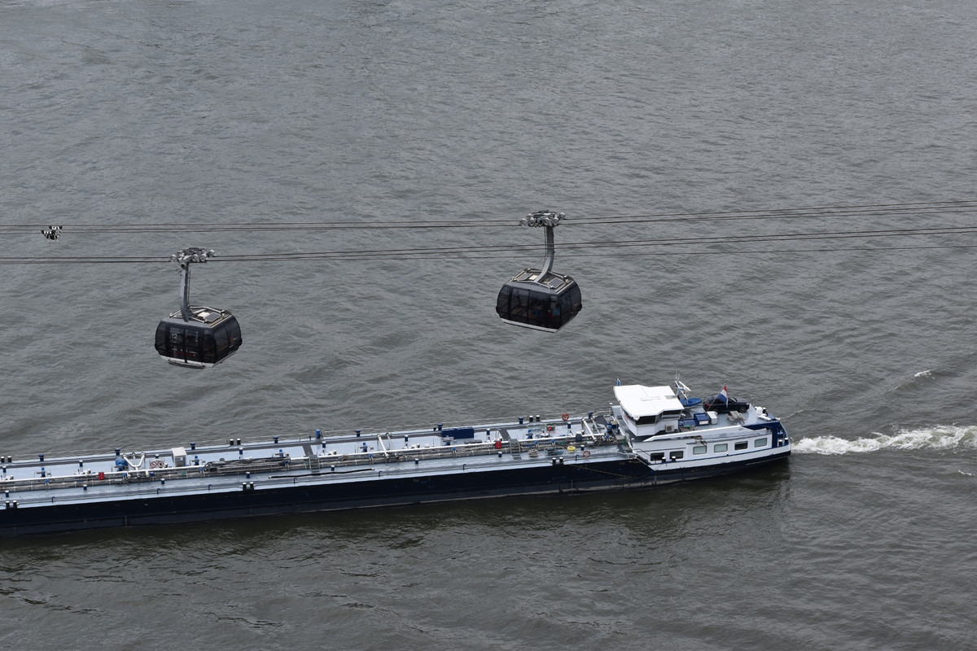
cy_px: 326
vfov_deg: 13.0
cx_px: 488
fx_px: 2849
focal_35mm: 105
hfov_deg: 19.5
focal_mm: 70
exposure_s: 1/320
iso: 200
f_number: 9
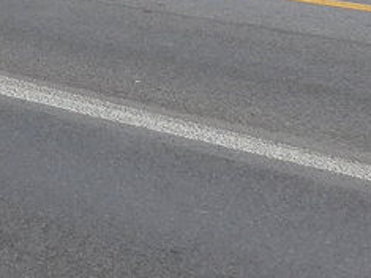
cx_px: -369
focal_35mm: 148
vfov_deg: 9.2
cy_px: -324
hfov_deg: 11.9
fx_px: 1585
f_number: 2.8
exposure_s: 1/400
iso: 80
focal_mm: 6
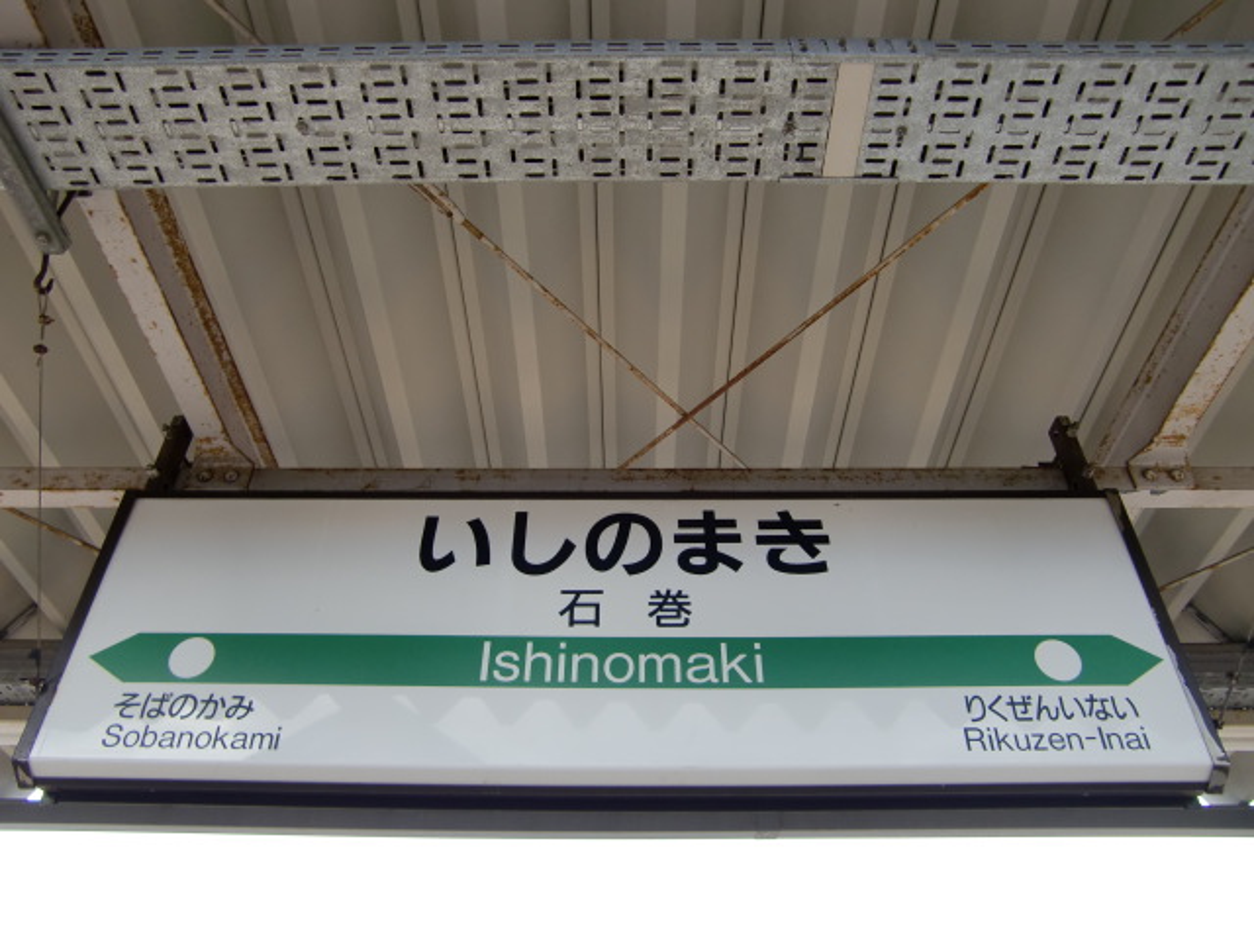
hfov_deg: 63.4
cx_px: 627
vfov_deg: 49.7
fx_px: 1014
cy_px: 470
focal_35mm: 28
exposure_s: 1/100
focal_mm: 4.9
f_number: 2.6
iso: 64
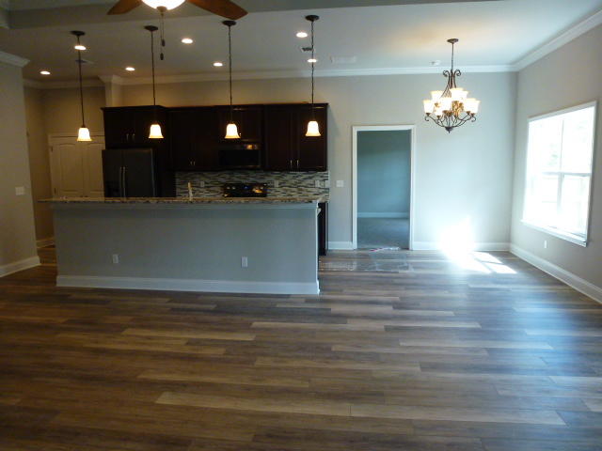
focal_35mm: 24
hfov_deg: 71.6
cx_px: 301
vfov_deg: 56.8
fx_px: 417
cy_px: 226
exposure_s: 1/60
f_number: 3.3
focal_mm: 4.3
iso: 320
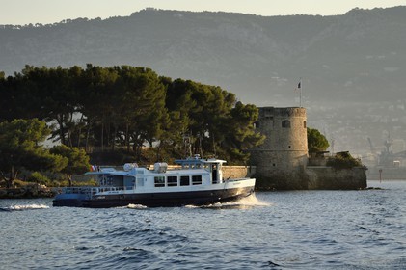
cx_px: 203
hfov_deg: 10.3
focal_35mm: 200
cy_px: 135
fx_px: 2254
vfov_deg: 6.9
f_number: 9
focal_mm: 200
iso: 200
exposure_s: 1/400
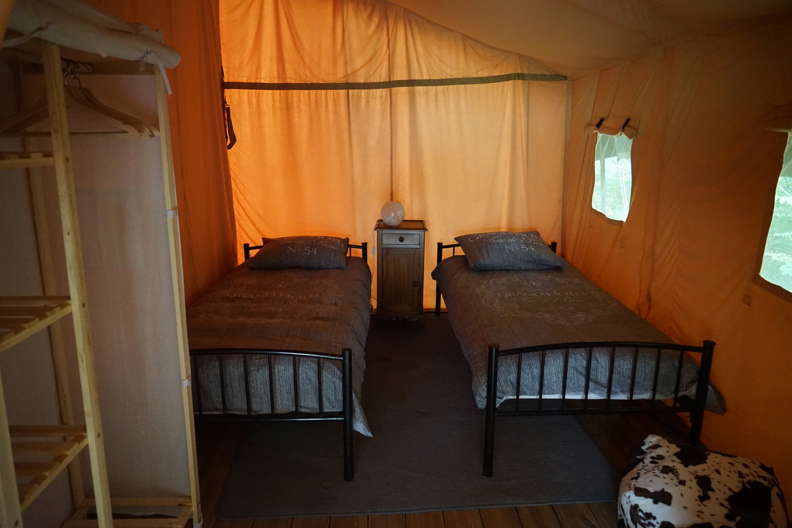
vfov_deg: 53.1
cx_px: 396
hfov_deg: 73.7
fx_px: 528
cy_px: 264
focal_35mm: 24
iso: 6400
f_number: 4
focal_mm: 24
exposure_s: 1/125
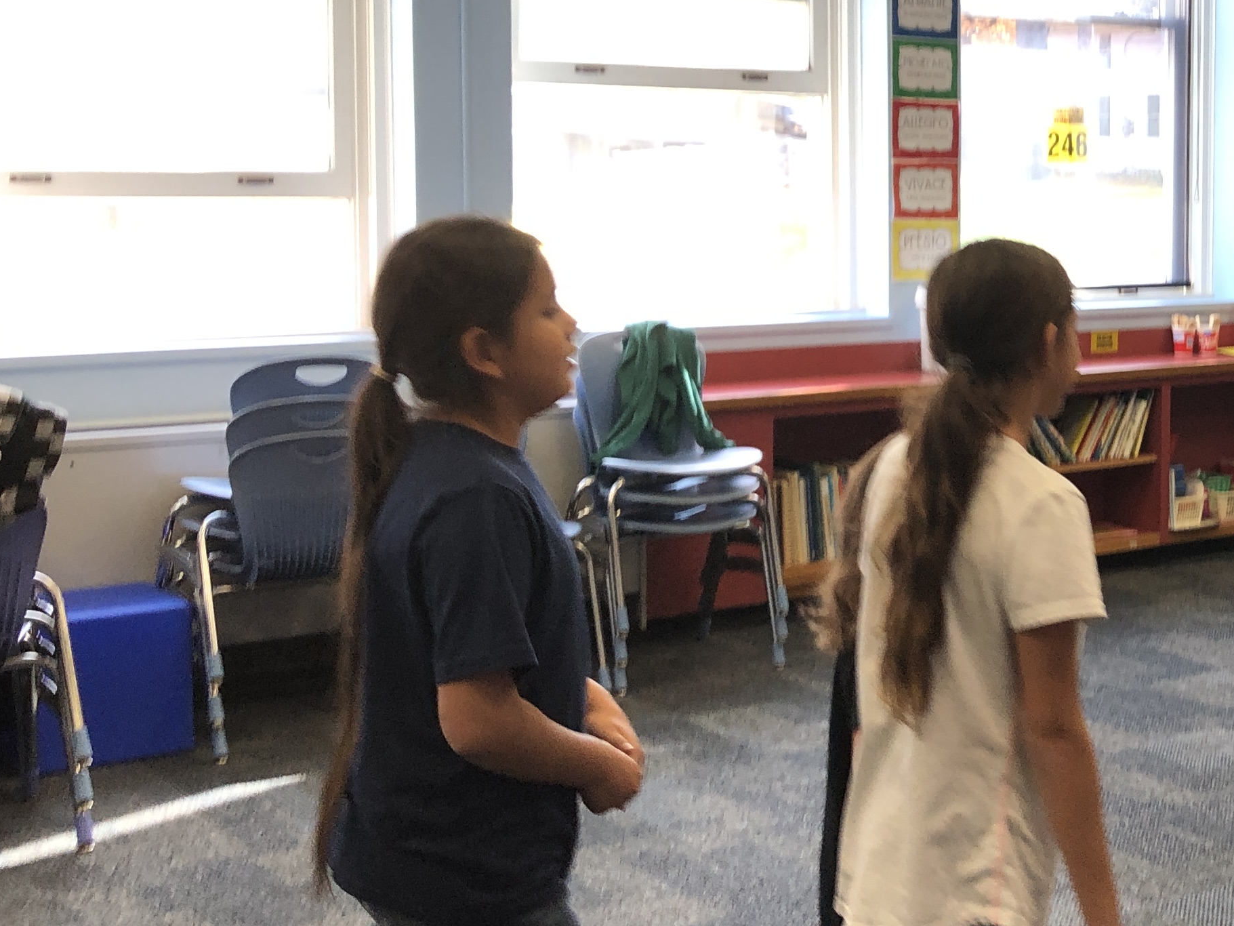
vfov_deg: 23.6
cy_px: 340
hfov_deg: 28.8
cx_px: 1298
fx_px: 2210
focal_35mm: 62
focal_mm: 3.99
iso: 40
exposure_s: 1/62
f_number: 1.8
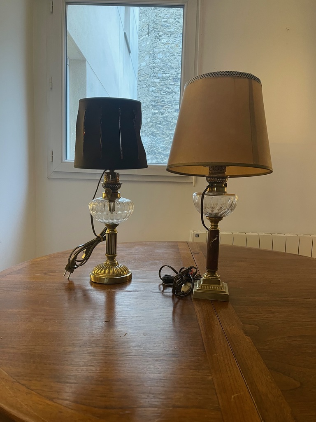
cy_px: 211
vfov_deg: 69.4
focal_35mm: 25
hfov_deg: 54.9
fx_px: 304
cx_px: 158
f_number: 1.6
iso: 320
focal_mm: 5.1
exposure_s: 1/50
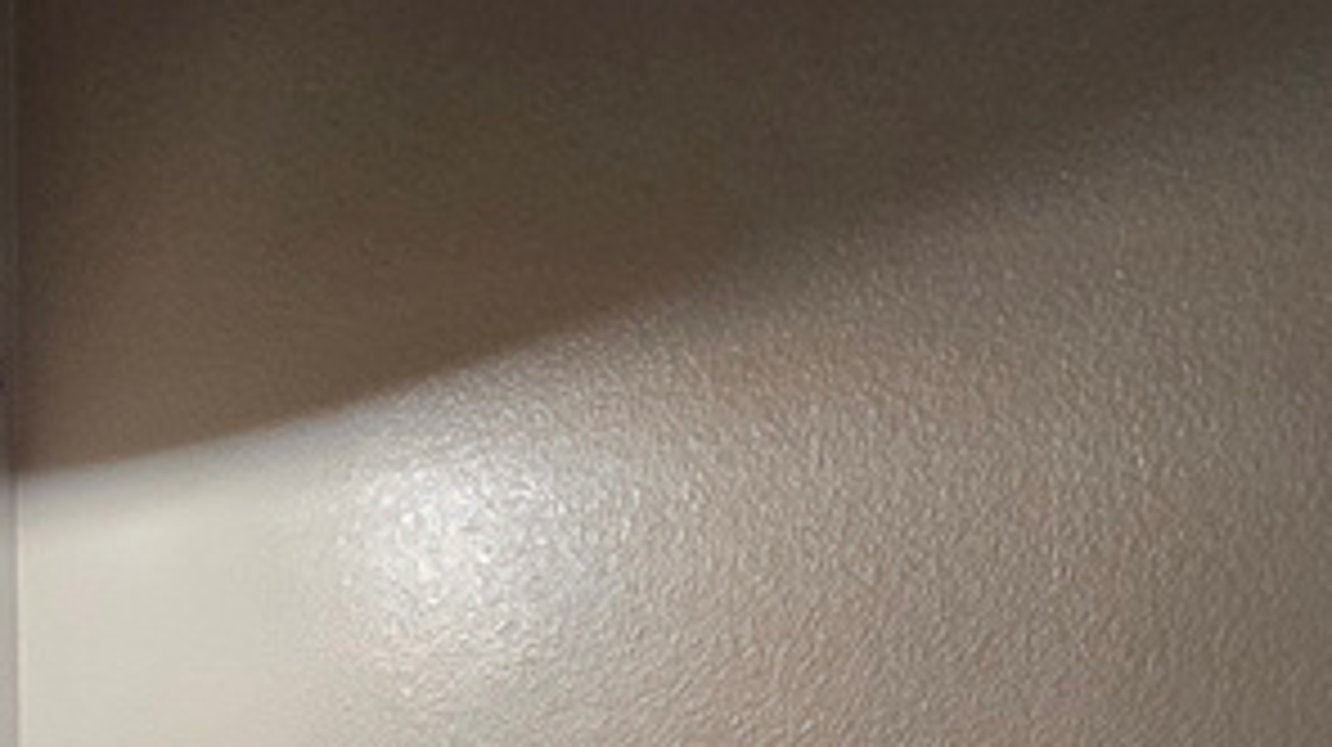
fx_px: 1729
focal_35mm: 49
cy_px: 1706
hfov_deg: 39.7
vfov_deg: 15.6
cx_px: 189
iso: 160
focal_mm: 2.2
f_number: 2.2
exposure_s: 1/60
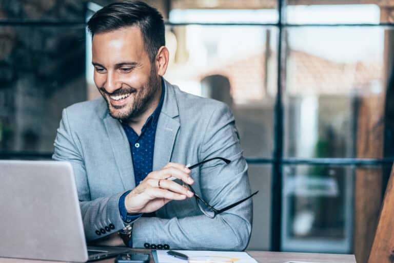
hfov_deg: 23.9
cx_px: 197
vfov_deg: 16.1
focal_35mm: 85
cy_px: 132
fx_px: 930
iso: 1600
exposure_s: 1/500
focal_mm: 85
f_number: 2.2
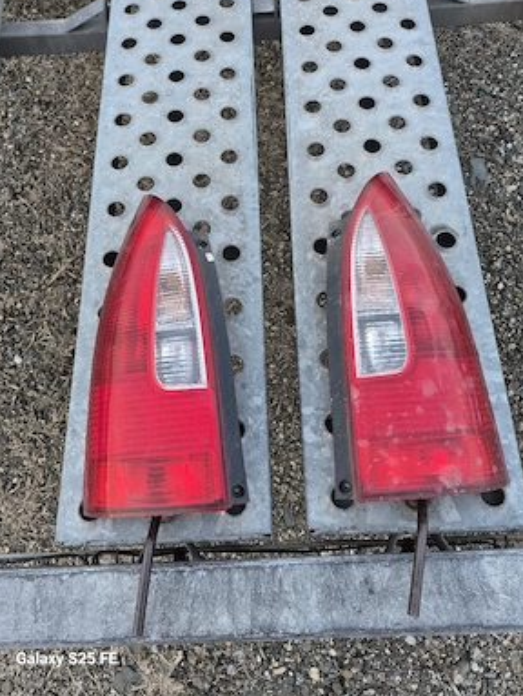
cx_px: 254
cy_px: 336
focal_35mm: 24
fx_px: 483
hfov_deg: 56.9
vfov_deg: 71.5
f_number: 1.8
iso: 200
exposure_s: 1/182
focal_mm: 5.4
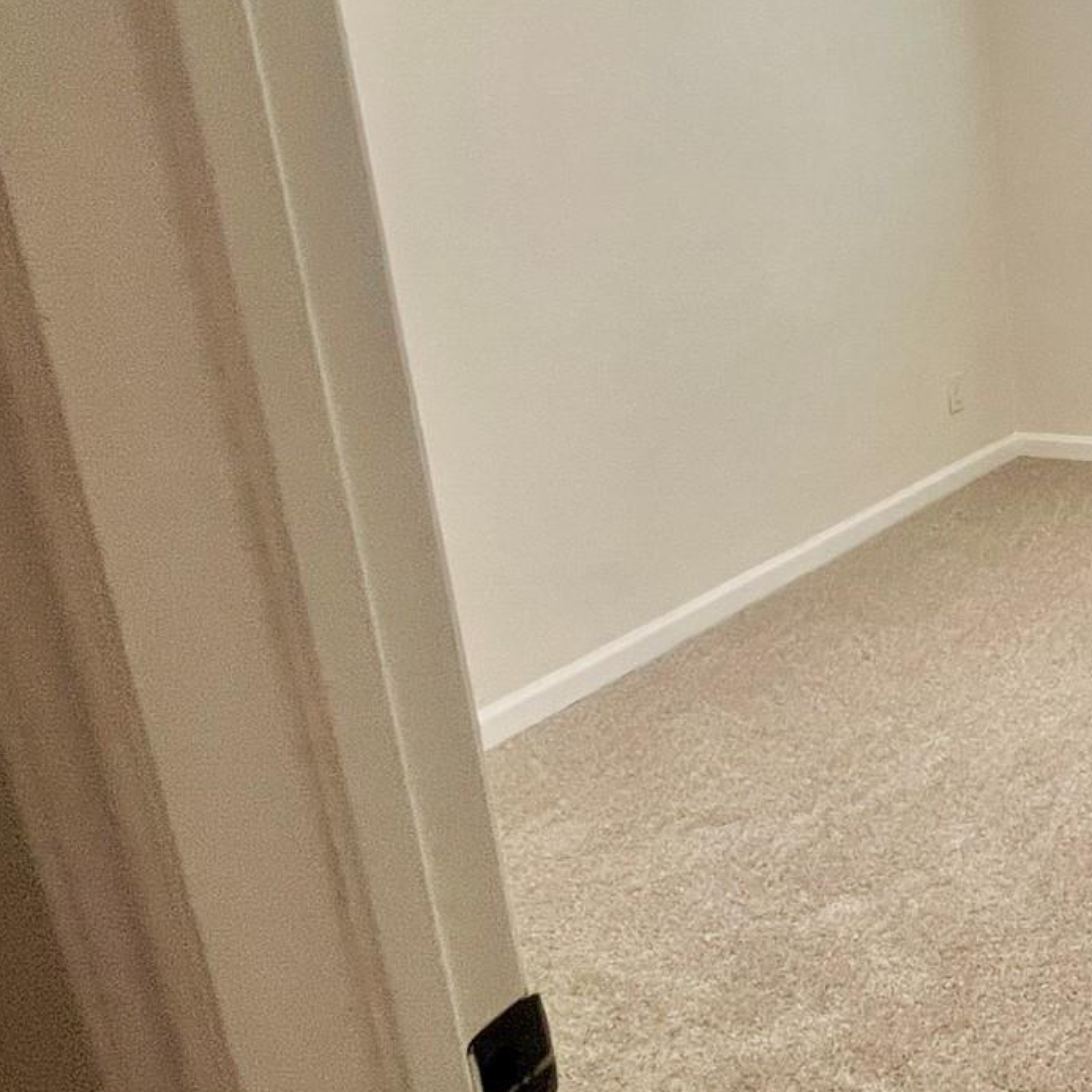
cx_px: 1229
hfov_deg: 38.9
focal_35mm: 34
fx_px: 1213
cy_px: 372
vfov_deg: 47.7
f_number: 1.8
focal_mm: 1.57
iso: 125
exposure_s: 1/60
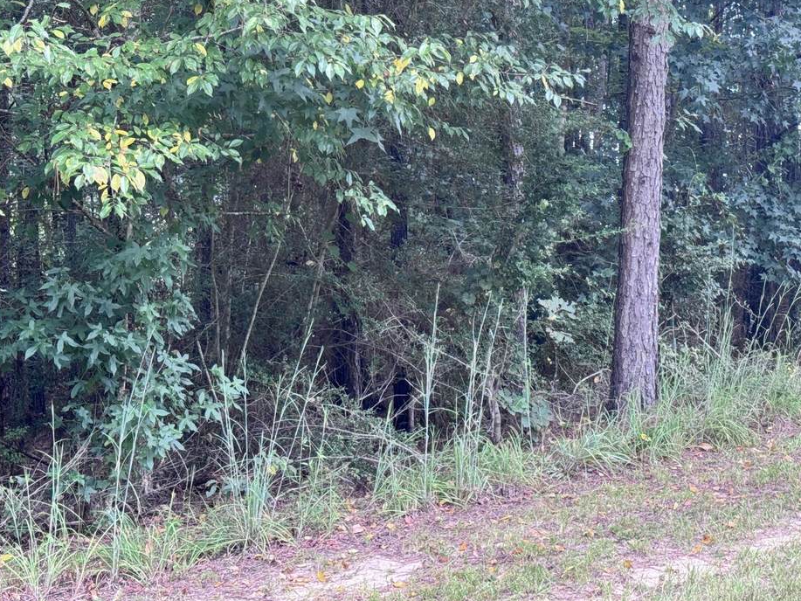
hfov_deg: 28.8
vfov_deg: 21.9
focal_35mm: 67
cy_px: 204
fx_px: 1551
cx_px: 523
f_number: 1.78
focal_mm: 6.76
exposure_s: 1/192
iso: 50
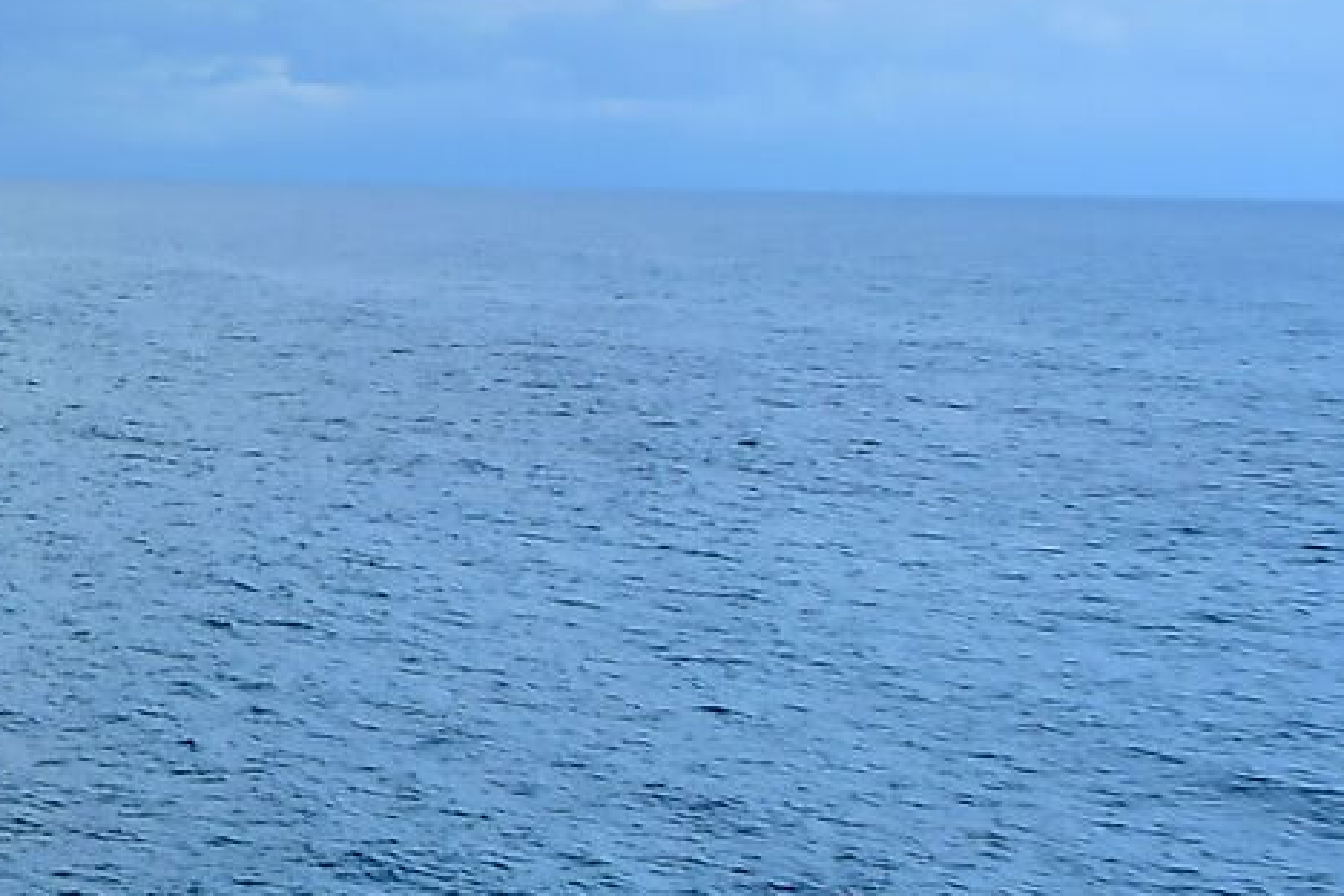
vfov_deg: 17.4
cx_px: -1743
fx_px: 2874
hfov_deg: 15.8
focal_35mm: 77
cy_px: 26
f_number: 7.1
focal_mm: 10
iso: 100
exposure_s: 1/320
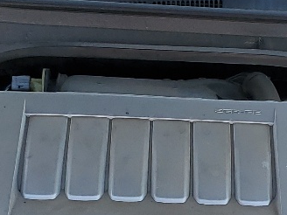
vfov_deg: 11.4
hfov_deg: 15.3
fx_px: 1053
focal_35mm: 127
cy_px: 284
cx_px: 278
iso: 50
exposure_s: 1/1250
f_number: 1.5
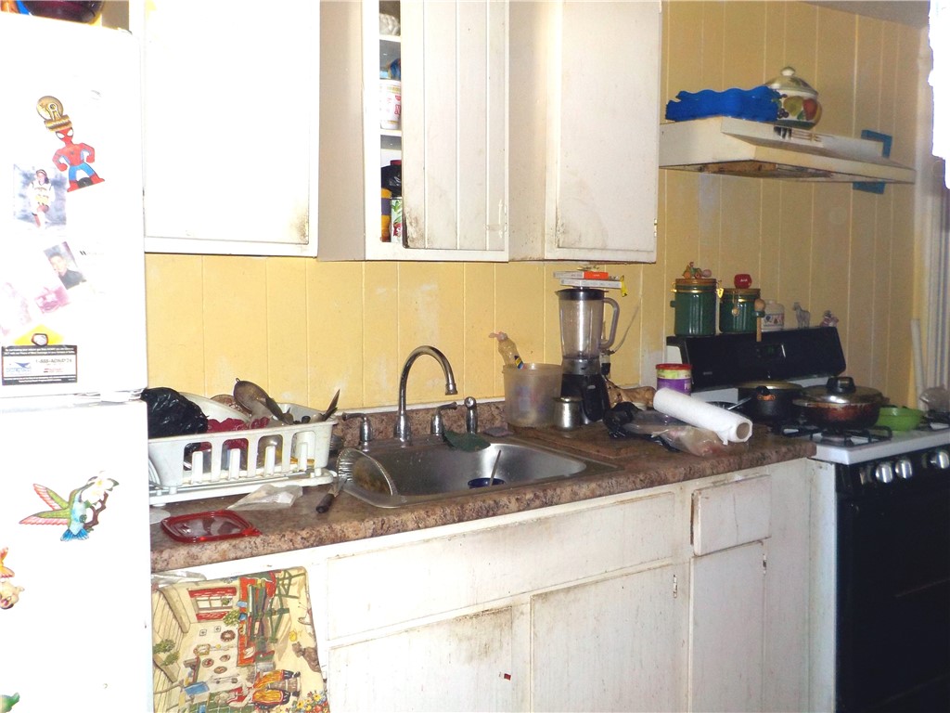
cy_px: 356
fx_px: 823
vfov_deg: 46.8
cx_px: 475
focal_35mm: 30
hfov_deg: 60.0
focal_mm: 4.1
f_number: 3.3
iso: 200
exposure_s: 1/30
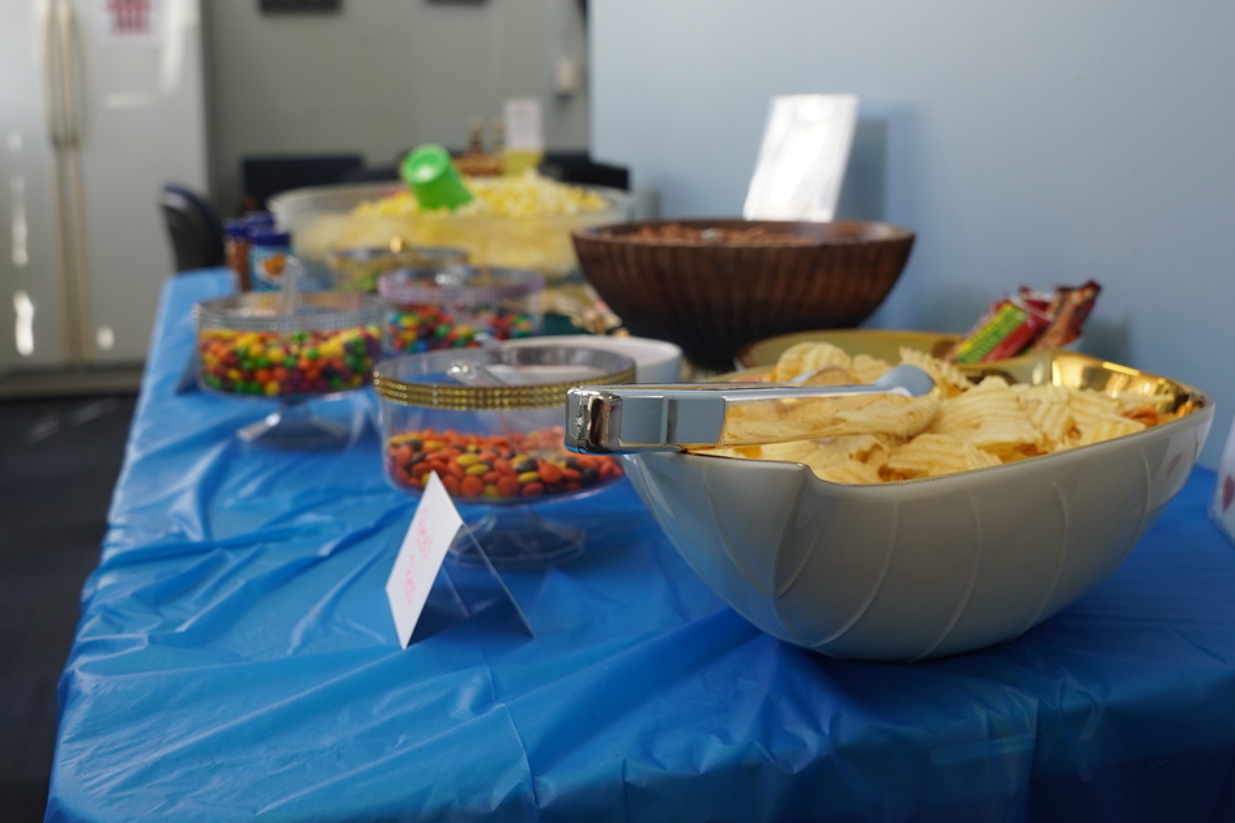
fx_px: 1338
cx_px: 661
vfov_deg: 34.2
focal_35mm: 39
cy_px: 381
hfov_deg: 49.5
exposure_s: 1/160
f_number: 4
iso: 500
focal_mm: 24
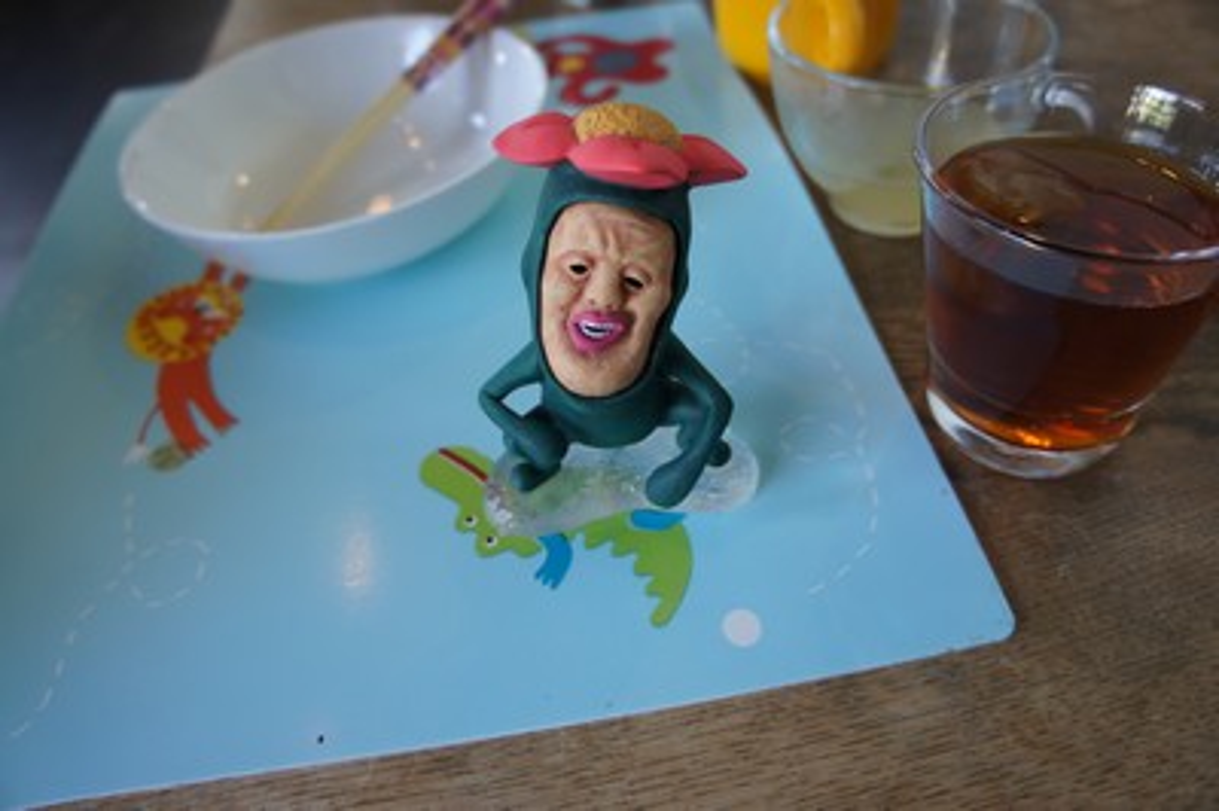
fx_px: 913
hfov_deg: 67.4
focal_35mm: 27
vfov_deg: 47.9
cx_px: 610
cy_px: 406
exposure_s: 1/30
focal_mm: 18
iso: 200
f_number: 3.5
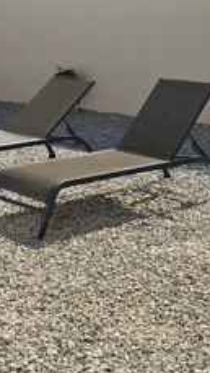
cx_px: 20
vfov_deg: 27.0
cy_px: 73
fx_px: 761
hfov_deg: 15.5
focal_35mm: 77
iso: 12
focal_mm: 6.3
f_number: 1.7
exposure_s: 1/1521
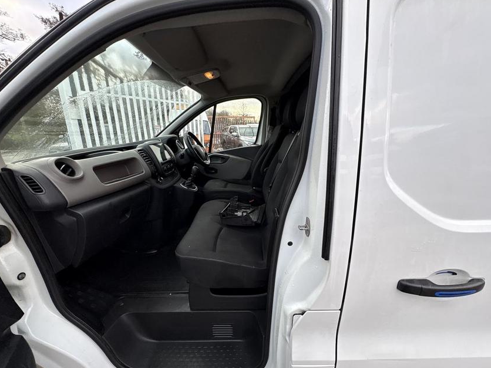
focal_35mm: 15
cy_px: 191
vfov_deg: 81.7
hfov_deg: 98.2
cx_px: 247
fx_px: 213
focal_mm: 2.22
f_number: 2.2
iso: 64
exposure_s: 1/99
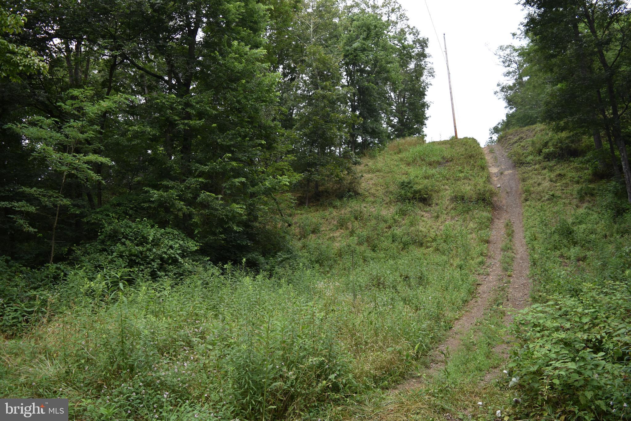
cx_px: 316
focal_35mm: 27
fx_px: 473
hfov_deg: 67.4
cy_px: 210
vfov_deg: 47.9
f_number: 4
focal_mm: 18
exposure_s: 1/320
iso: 100
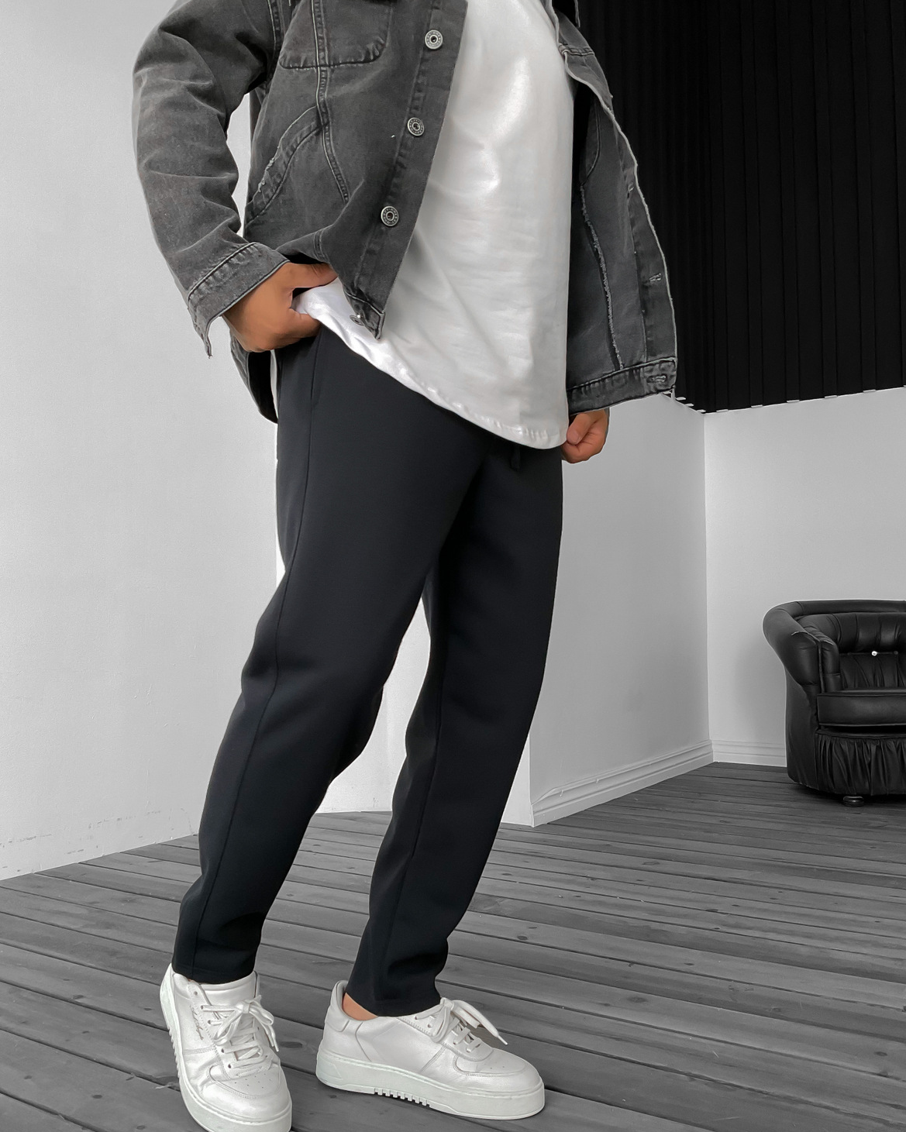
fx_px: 1039
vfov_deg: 57.1
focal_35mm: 31
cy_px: 601
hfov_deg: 47.1
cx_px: 447
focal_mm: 3
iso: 64
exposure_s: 1/115
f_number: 1.8
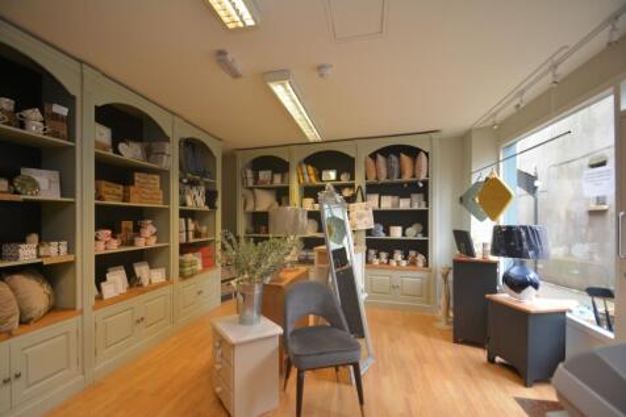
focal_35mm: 15
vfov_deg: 77.3
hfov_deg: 100.4
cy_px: 208
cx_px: 313
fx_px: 261
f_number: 4
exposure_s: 1/60
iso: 360
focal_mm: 10
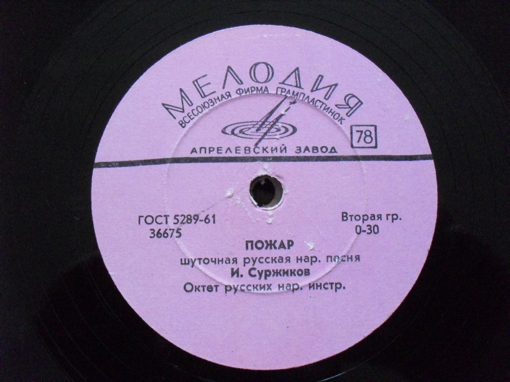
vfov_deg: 37.7
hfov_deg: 49.0
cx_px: 255
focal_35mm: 38
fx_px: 560
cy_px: 191
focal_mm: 6.3
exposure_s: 1/30
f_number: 2.8
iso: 400
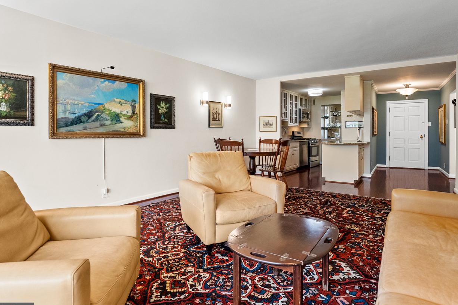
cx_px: 245
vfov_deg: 61.9
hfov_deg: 83.9
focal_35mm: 20
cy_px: 142
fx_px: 254
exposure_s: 1/25
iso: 1600
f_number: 4.5
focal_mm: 17
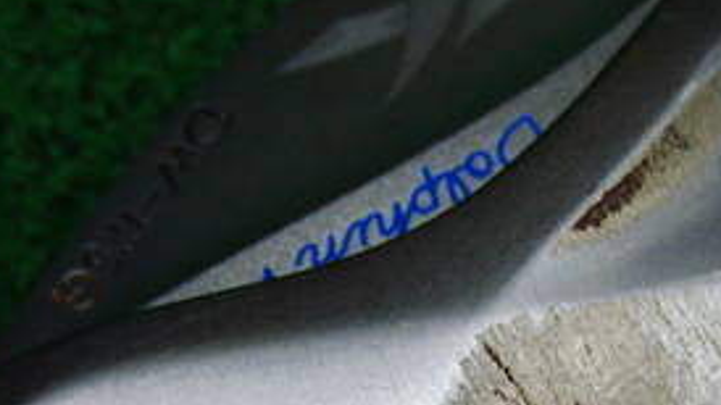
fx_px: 1797
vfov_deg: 12.5
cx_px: 432
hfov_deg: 22.7
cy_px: 492
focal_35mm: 94
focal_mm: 6.42
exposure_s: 1/80
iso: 160
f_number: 3.6
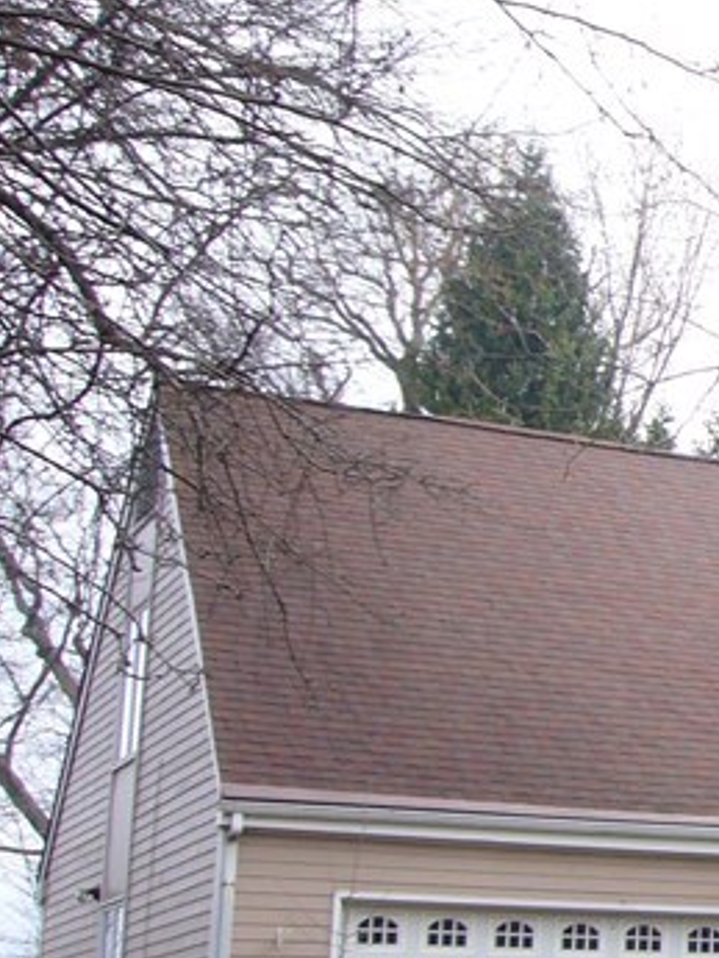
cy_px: 603
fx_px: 2380
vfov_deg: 22.7
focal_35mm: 86
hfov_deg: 14.5
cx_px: 1394
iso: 80
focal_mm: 4.7
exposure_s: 1/100
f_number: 2.8
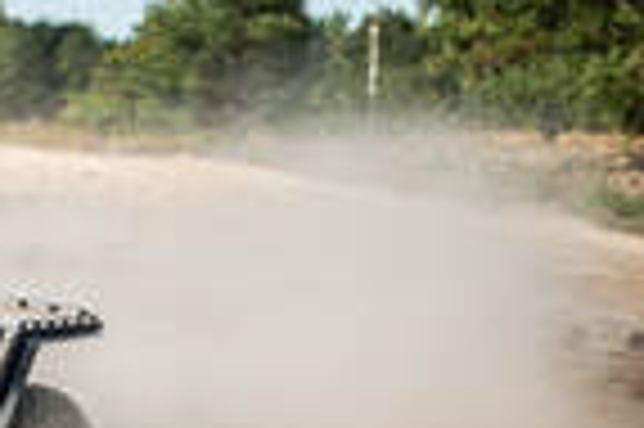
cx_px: -115
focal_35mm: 203
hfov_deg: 10.0
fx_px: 3627
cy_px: 255
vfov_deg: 6.7
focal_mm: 70
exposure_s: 1/500
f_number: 2.8
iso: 100
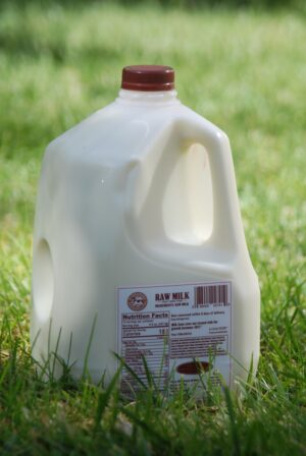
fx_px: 2669
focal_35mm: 210
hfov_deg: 6.6
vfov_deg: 9.8
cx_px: 153
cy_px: 228
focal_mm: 140
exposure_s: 1/160
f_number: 5.6
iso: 100
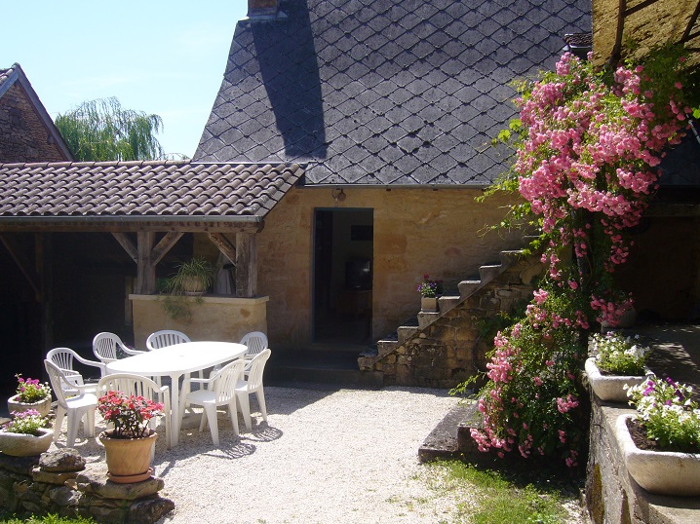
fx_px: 788
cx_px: 327
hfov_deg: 47.8
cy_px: 274
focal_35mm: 39
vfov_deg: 36.8
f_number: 5.6
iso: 80
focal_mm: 5.8
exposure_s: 1/320
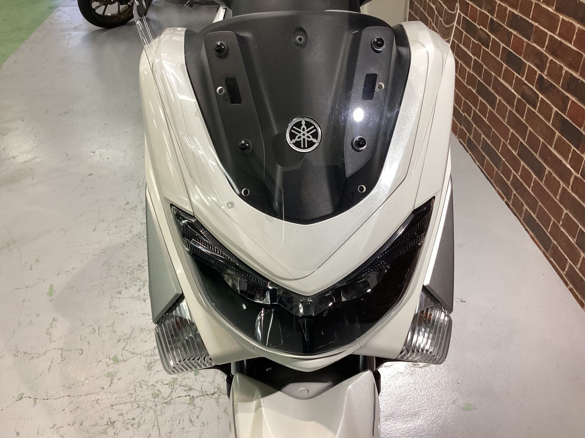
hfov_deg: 58.4
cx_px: 292
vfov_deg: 45.4
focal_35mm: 31
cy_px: 219
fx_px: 524
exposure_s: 1/60
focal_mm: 3.3
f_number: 2.4
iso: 125
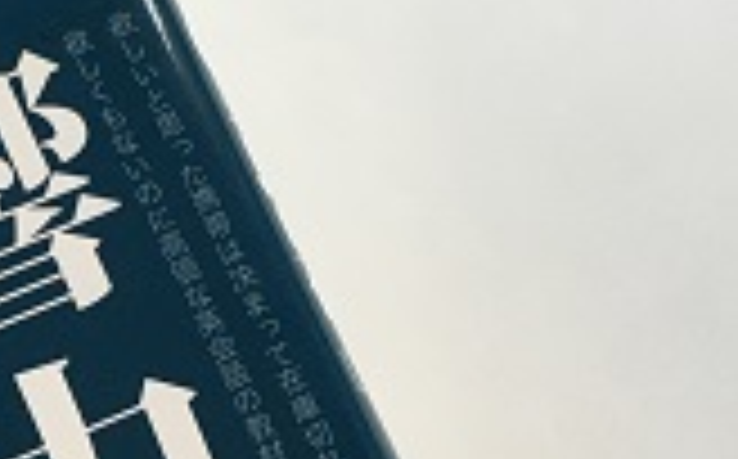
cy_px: 380
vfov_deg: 13.8
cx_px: -135
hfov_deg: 20.7
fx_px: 1888
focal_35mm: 94
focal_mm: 4.15
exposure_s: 1/30
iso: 64
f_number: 2.2
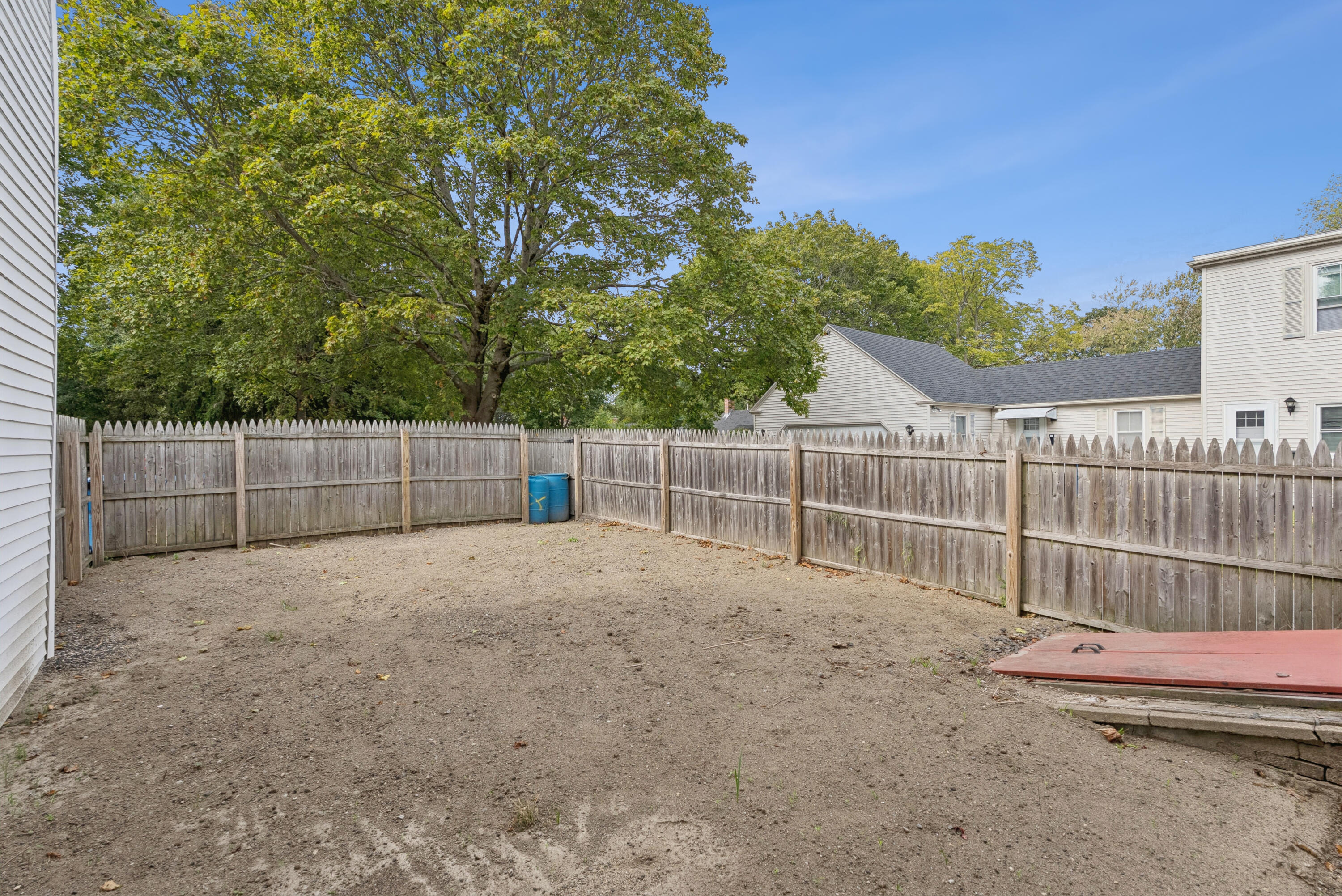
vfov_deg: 73.8
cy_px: 448
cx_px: 671
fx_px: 597
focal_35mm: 16
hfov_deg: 96.7
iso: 320
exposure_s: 1/500
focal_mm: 16
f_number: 7.1
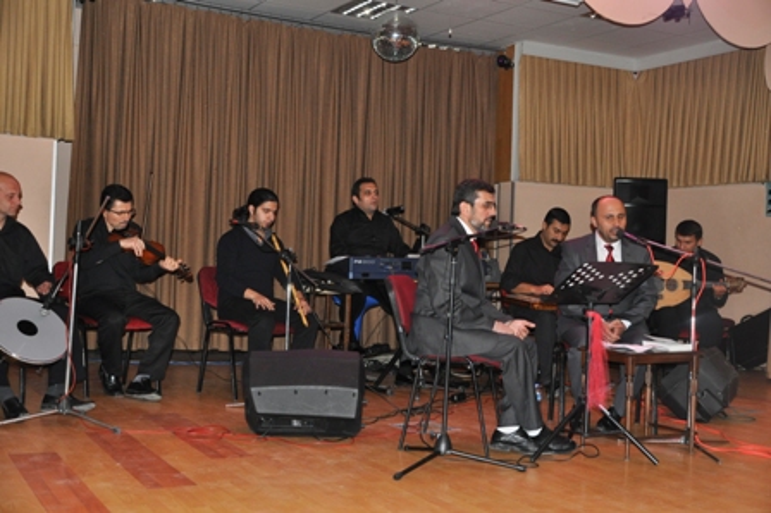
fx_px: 995
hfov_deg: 42.4
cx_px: 386
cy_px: 256
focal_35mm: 46
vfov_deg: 28.9
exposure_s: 1/60
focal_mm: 31
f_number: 4
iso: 800
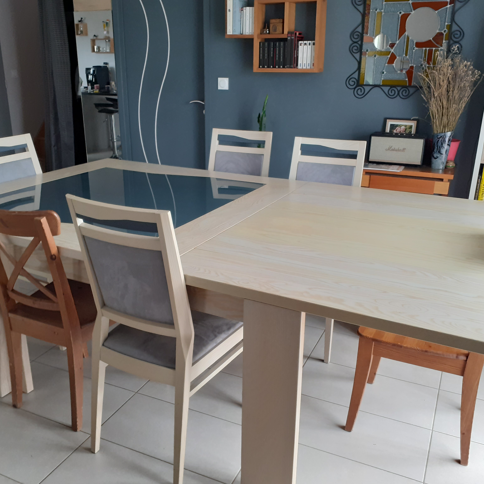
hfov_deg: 51.1
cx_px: 231
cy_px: 242
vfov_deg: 51.1
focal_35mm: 32
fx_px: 506
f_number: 1.9
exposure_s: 1/50
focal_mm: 3.6
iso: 125
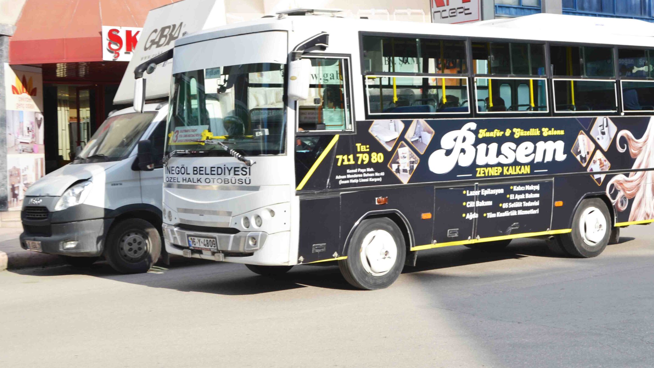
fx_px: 1110
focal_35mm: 64
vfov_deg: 18.8
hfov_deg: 32.8
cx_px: 339
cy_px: 145
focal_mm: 38
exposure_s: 1/250
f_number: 8
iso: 100
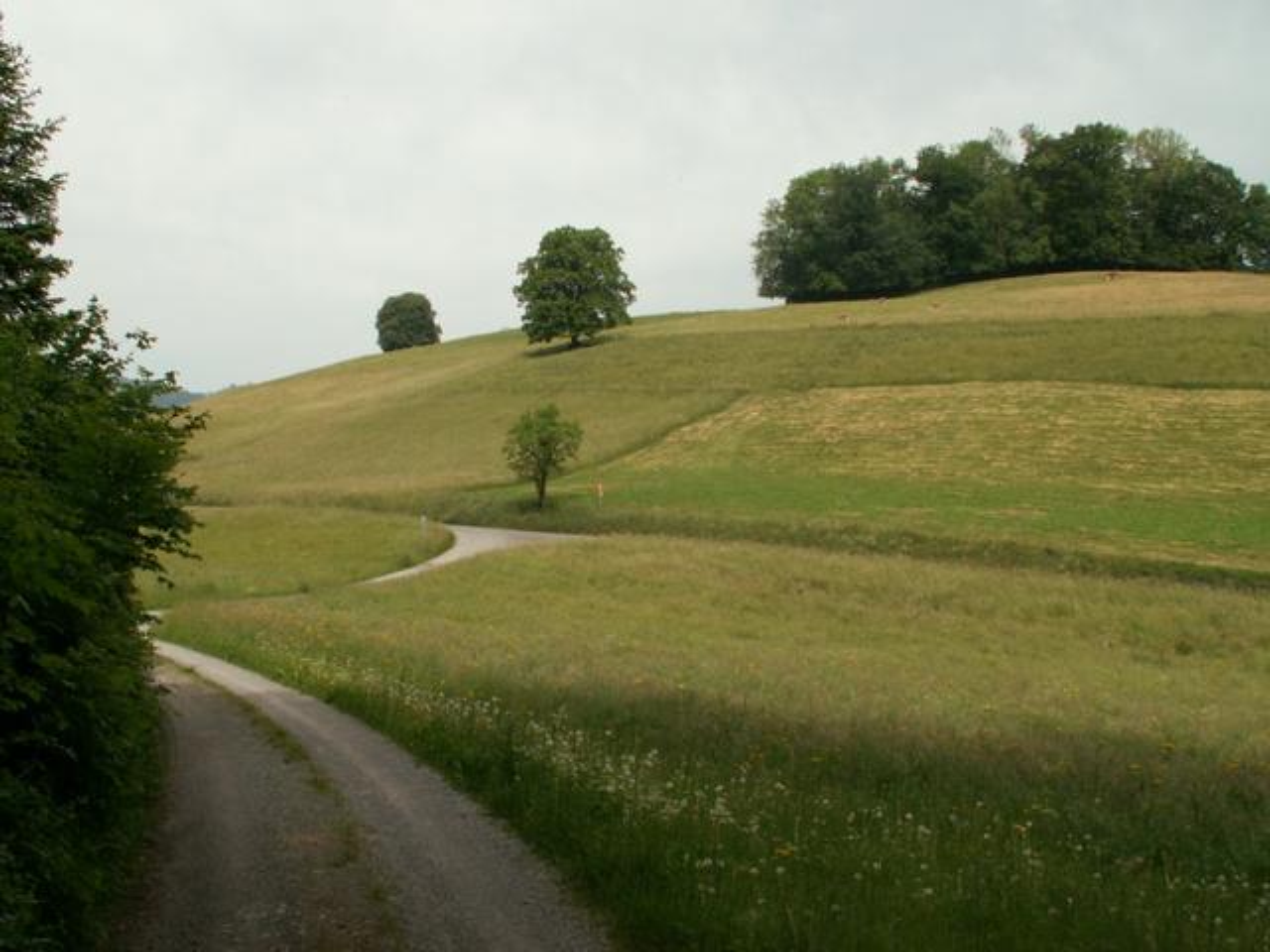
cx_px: 635
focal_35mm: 35
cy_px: 476
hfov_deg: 52.6
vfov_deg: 40.7
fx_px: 1284
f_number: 6.3
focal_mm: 5.86
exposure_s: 1/200
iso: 50
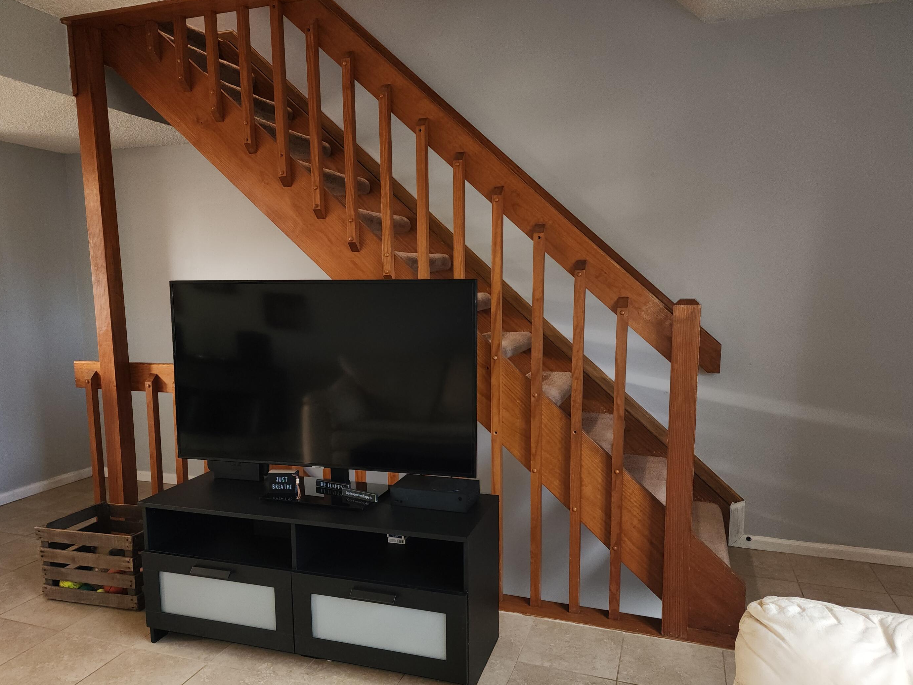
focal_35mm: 25
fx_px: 659
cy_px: 365
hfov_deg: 69.4
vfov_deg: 54.8
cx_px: 451
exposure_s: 1/24
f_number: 1.8
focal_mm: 6.4
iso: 125
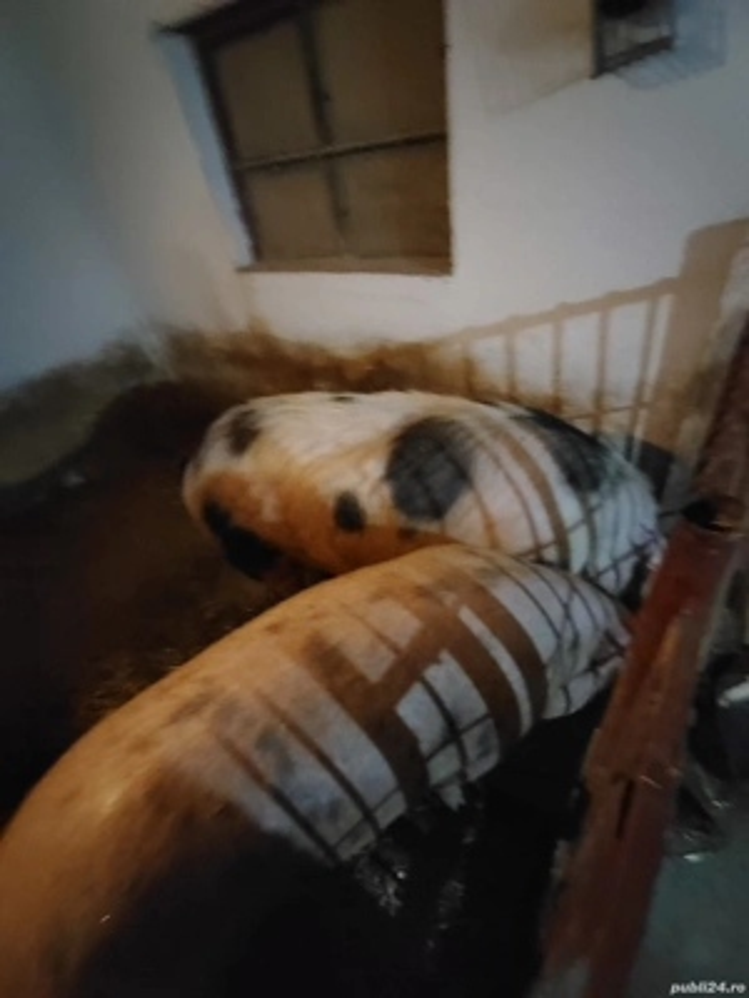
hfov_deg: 78.1
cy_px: 499
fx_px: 462
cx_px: 374
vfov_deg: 94.5
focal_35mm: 16
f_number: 2.2
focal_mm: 1.68
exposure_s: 1/20
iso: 3441
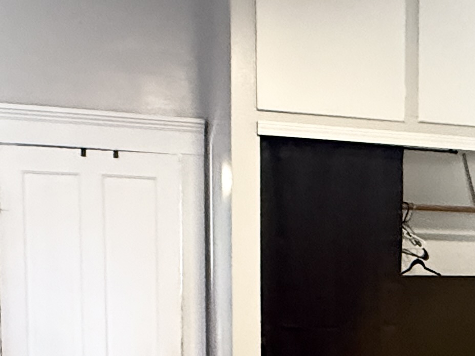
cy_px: 372
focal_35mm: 61
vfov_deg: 22.9
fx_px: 837
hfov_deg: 31.0
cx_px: 369
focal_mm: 2.22
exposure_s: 1/60
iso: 800
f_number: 2.2
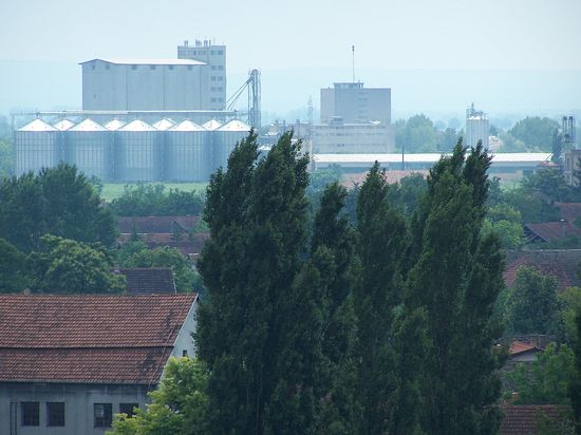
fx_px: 5654
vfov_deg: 4.4
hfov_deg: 5.9
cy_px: 218
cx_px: 290
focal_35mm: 337
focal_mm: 55.9
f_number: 3.6
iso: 80
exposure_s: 1/1000
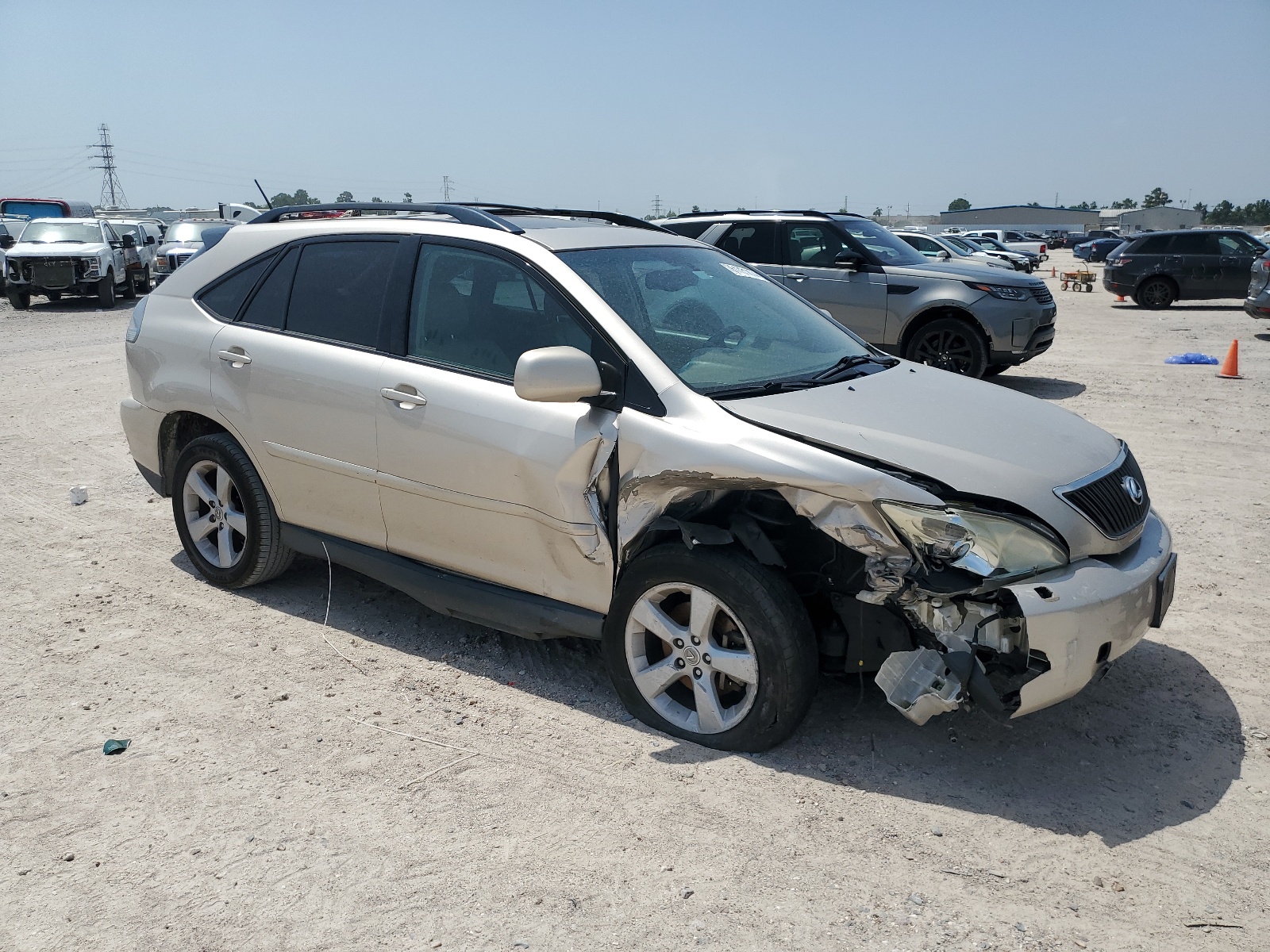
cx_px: 635
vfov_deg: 53.1
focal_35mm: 26
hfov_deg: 67.3
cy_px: 476
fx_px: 954
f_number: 1.5
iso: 50
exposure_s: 1/5000
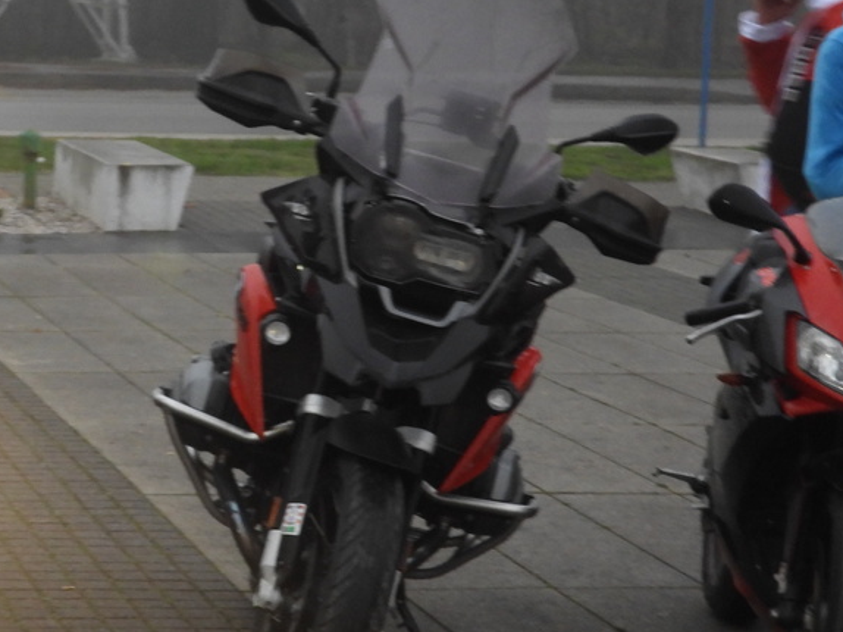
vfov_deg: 12.9
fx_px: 2799
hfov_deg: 16.7
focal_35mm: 115
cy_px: 247
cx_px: -18
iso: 360
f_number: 3.5
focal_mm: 9.8
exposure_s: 1/30
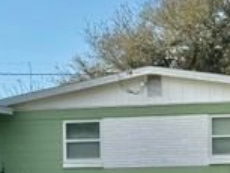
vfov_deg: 9.4
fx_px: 1044
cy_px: 165
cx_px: 143
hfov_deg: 12.6
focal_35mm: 157
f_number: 1.78
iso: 64
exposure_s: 1/6024
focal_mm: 6.76
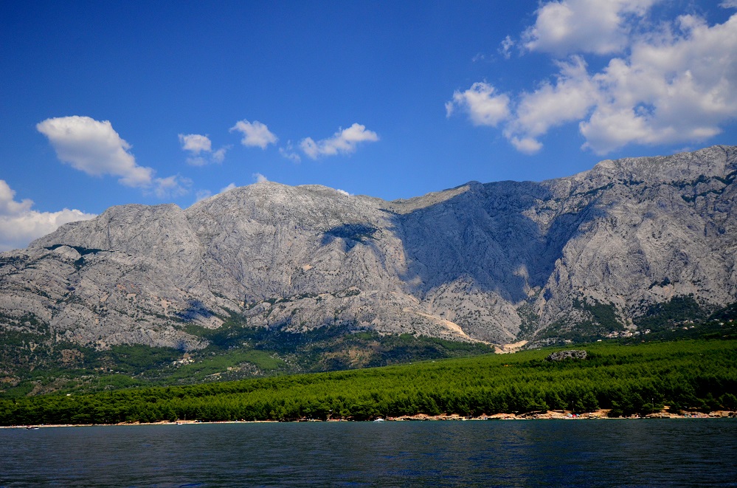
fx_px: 735
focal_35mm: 36
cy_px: 244
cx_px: 368
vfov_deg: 36.7
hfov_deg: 53.2
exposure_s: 1/8000
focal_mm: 24
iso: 800
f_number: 4
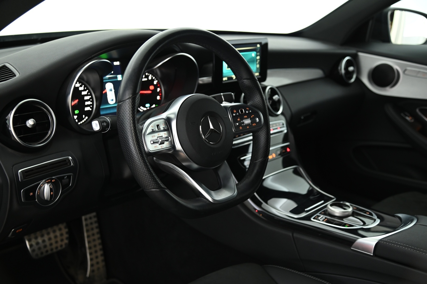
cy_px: 142
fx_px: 521
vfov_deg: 30.5
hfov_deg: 44.5
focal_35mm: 44
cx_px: 214
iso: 1250
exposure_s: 1/13
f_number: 4
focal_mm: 44
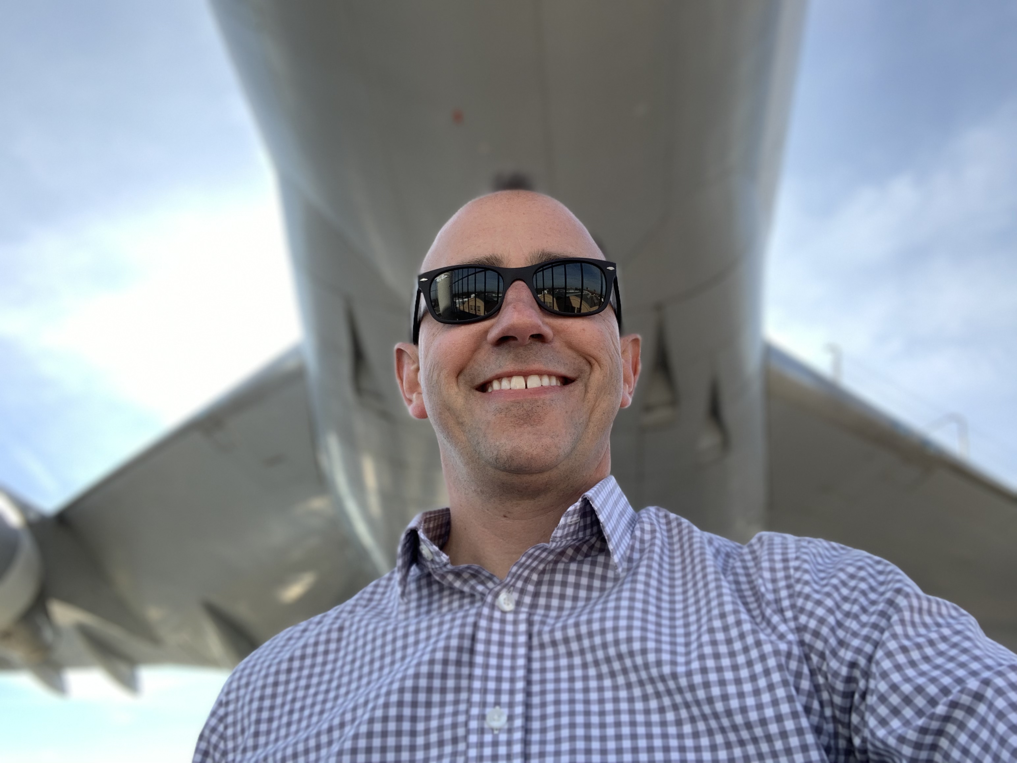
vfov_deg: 44.2
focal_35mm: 32
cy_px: 382
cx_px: 508
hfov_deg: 56.8
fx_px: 940
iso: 16
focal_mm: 2.87
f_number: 2.2
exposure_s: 1/247
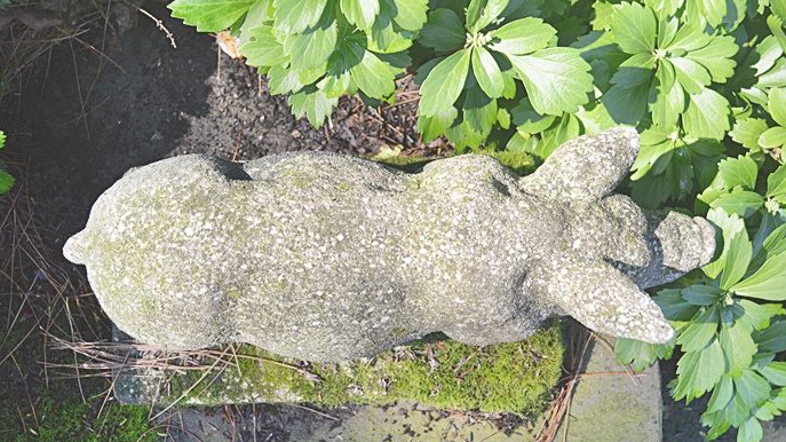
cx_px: 388
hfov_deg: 42.9
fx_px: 1000
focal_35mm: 48
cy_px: 258
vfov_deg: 24.9
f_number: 5.6
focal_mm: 30
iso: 250
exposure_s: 1/125
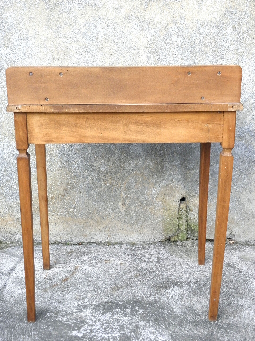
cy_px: 170
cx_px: 128
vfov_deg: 35.5
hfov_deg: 27.0
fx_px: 530
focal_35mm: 54
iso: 200
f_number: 4.1
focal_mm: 9.7
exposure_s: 1/40
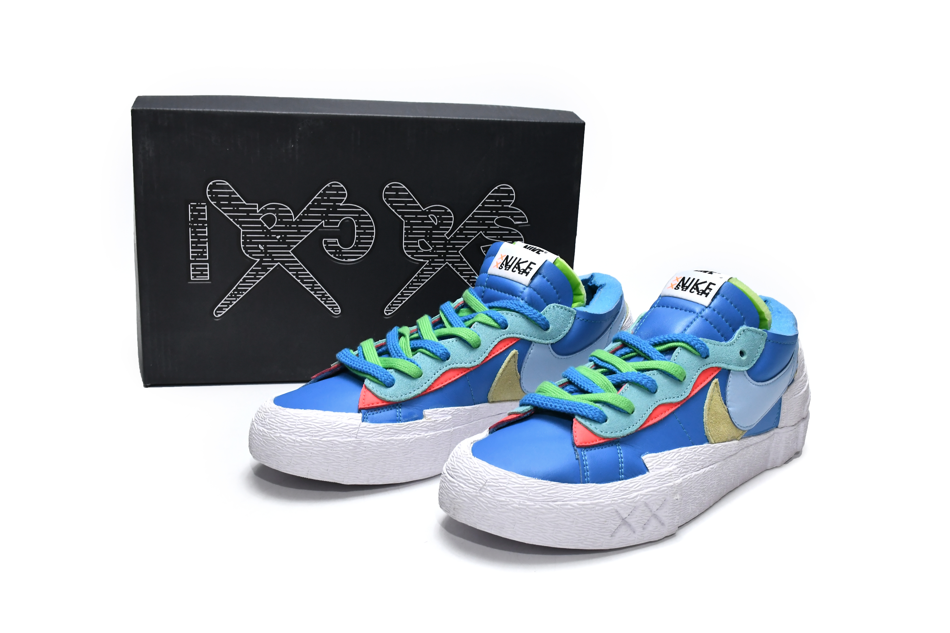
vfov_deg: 36.9
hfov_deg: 53.1
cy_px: 316
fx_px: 950
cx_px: 475
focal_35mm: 36
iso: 1600
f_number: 13
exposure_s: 1/100
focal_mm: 24
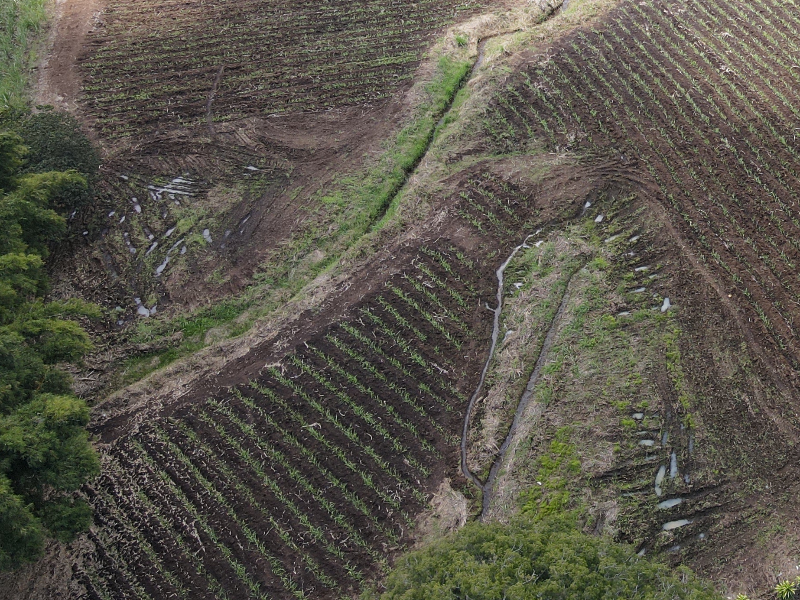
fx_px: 1202
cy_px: 107
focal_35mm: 52
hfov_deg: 34.4
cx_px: 746
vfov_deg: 27.4
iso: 100
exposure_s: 1/240
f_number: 2.8
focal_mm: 4.5
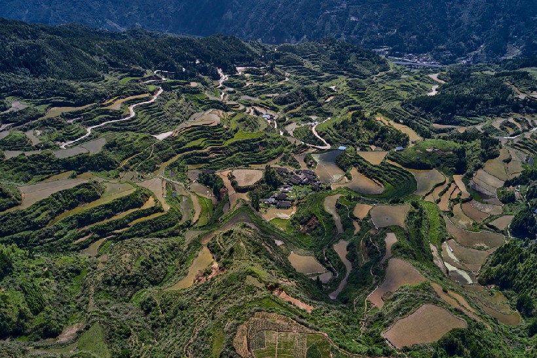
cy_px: 179
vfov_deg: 46.4
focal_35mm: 28
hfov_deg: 65.5
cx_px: 268
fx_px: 417
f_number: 8
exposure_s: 1/500
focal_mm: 10.26
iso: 100
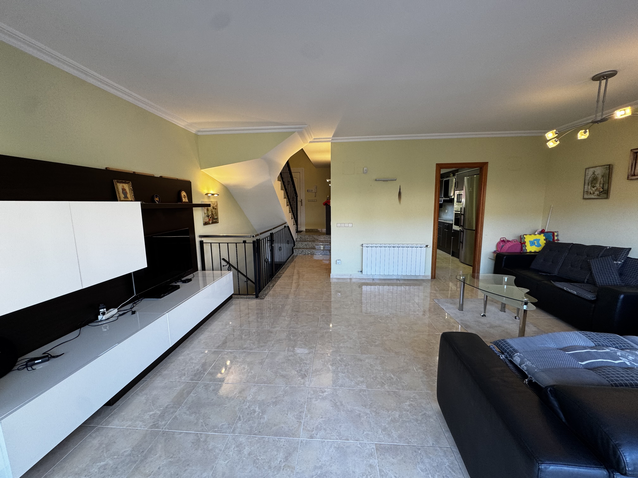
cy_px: 239
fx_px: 258
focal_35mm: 14
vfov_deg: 85.7
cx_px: 319
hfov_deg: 102.1
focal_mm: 2.22
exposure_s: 1/100
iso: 100
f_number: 2.2
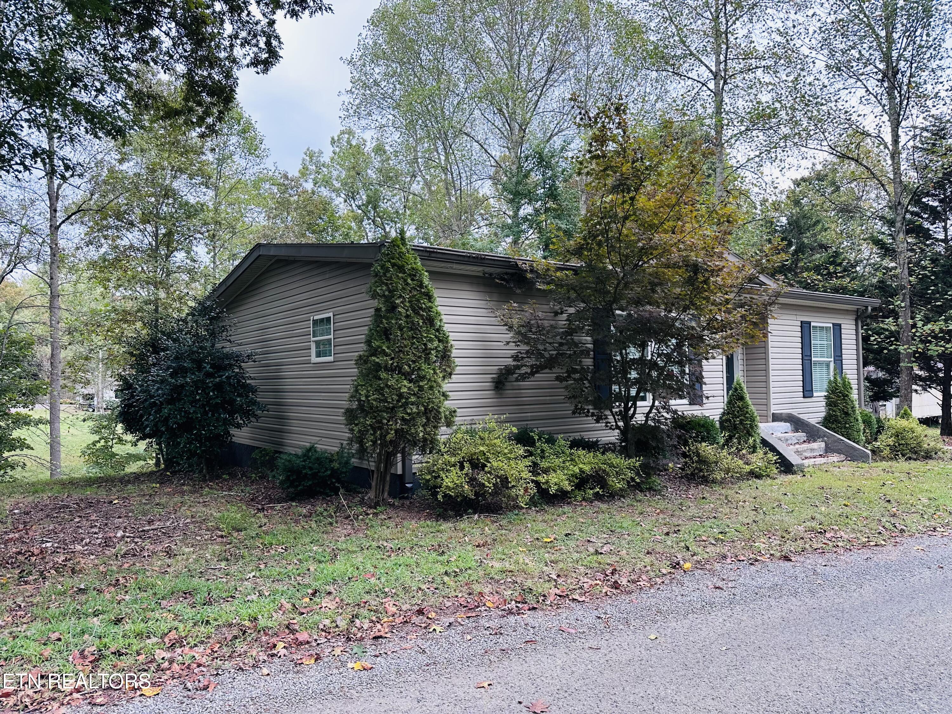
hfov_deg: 71.6
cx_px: 476
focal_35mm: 24
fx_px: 660
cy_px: 357
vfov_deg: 56.8
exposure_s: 1/208
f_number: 1.78
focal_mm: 6.86
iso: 64
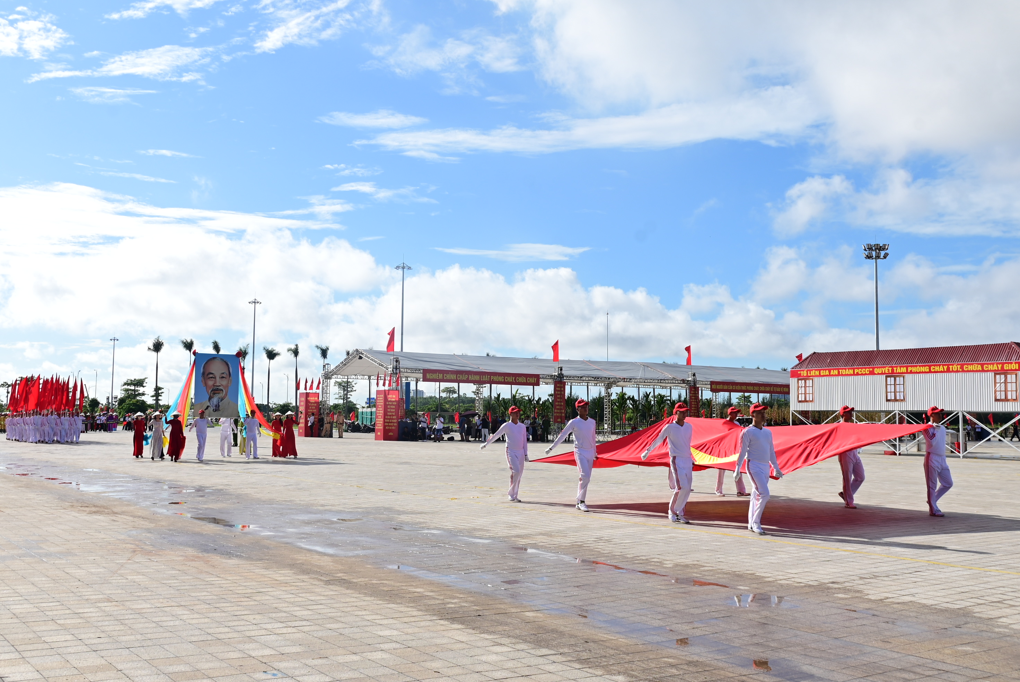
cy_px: 341
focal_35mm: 34
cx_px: 510
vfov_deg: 39.0
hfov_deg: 55.8
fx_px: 964
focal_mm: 23
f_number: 9
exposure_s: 1/200
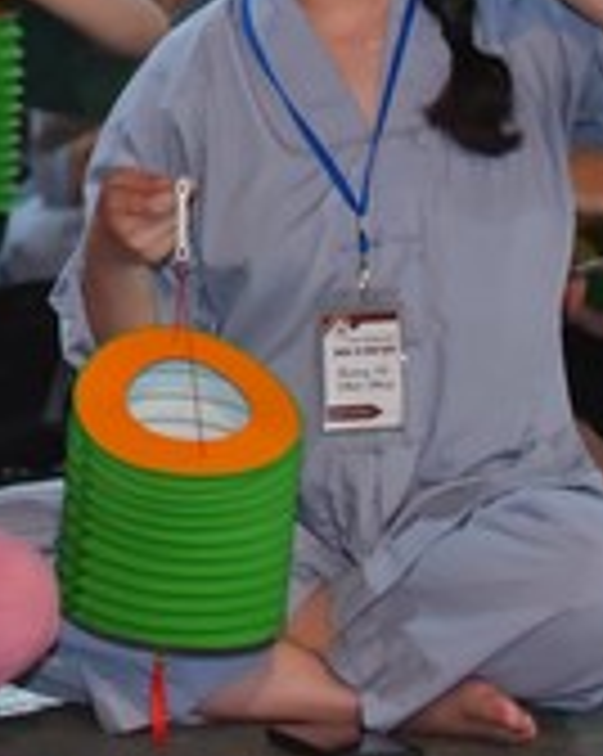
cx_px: -238
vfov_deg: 7.6
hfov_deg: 6.0
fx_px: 5677
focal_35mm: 254
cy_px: -70
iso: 2000
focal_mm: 70
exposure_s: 1/200
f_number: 2.8
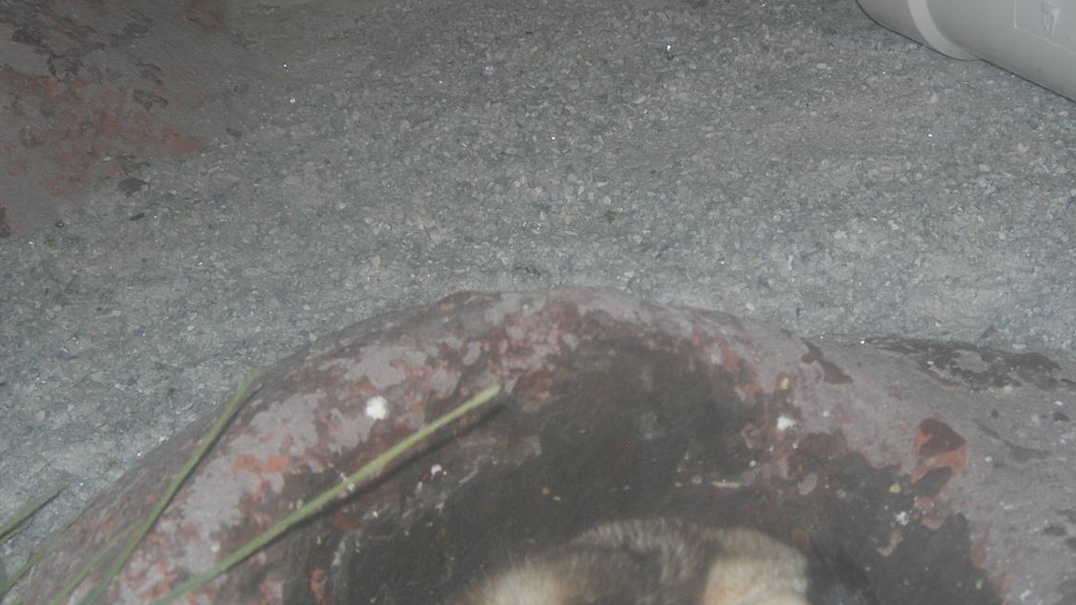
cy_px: 314
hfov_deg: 35.8
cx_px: 675
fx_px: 1655
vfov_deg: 20.7
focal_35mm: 58
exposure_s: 1/60.1
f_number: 2.8
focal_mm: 7.8
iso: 50
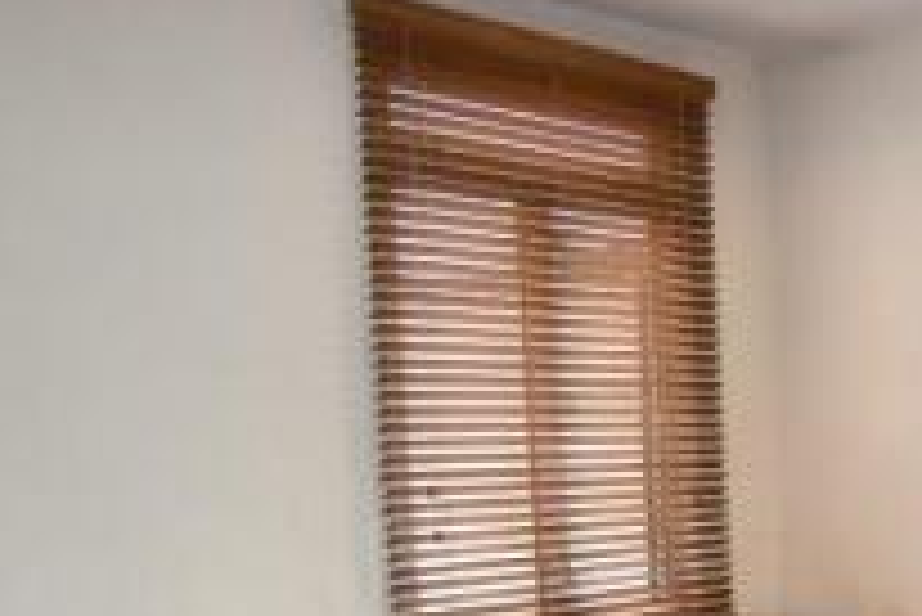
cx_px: 1037
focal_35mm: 48
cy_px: 542
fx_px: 1230
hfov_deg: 34.8
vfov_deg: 27.2
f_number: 3.5
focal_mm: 10
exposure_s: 1/160
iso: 800
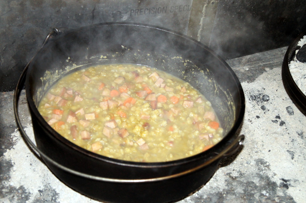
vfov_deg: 18.1
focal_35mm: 75
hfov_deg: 27.0
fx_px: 637
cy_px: 102
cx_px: 153
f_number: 5.6
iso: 800
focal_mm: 50
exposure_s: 1/80
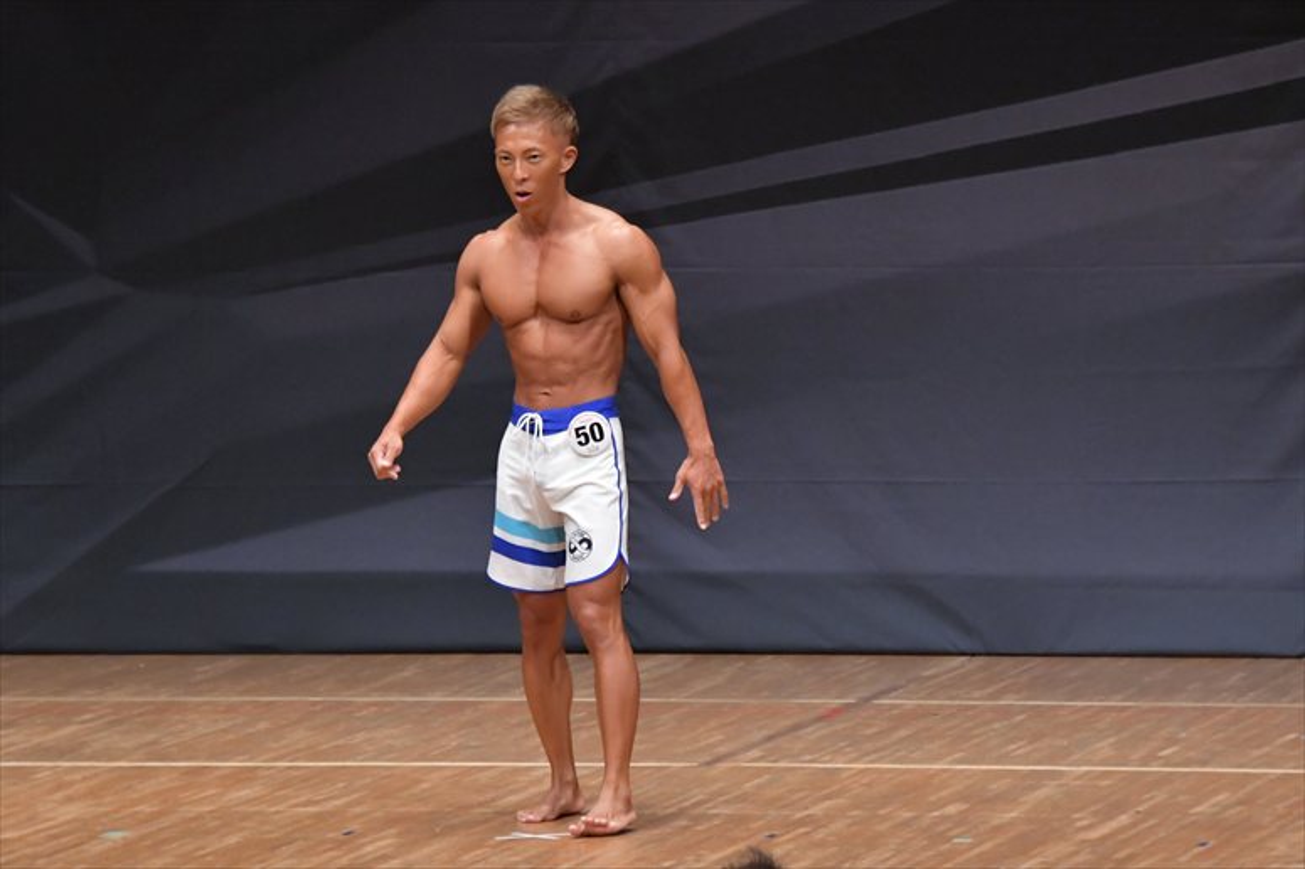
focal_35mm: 285
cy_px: 434
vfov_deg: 4.8
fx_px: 10326
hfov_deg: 7.2
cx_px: 652
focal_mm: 190
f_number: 5.6
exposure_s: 1/400
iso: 6400
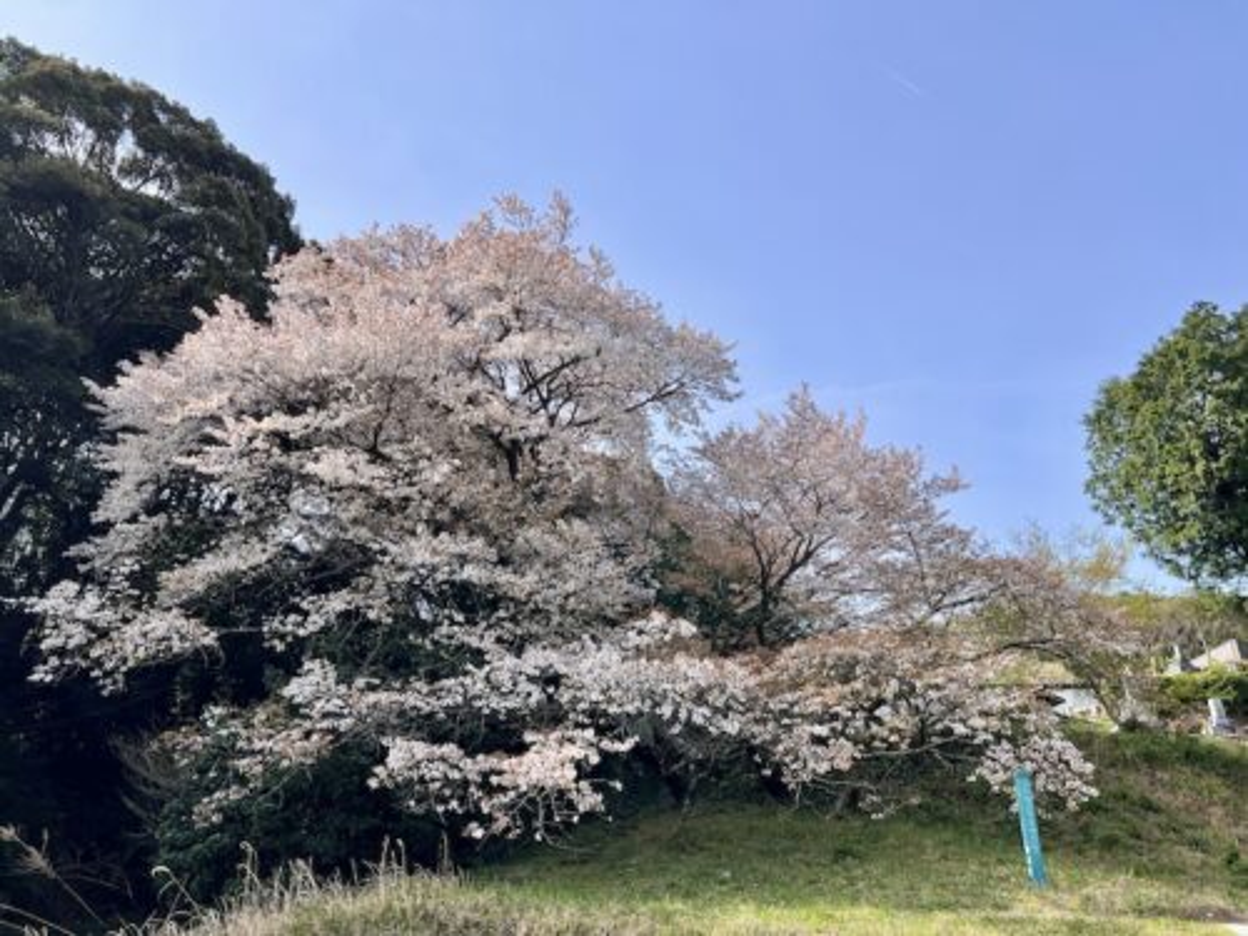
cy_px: 468
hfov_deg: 67.3
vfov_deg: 53.1
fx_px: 937
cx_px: 624
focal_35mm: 26
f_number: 1.5
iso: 50
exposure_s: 1/2762
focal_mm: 5.7
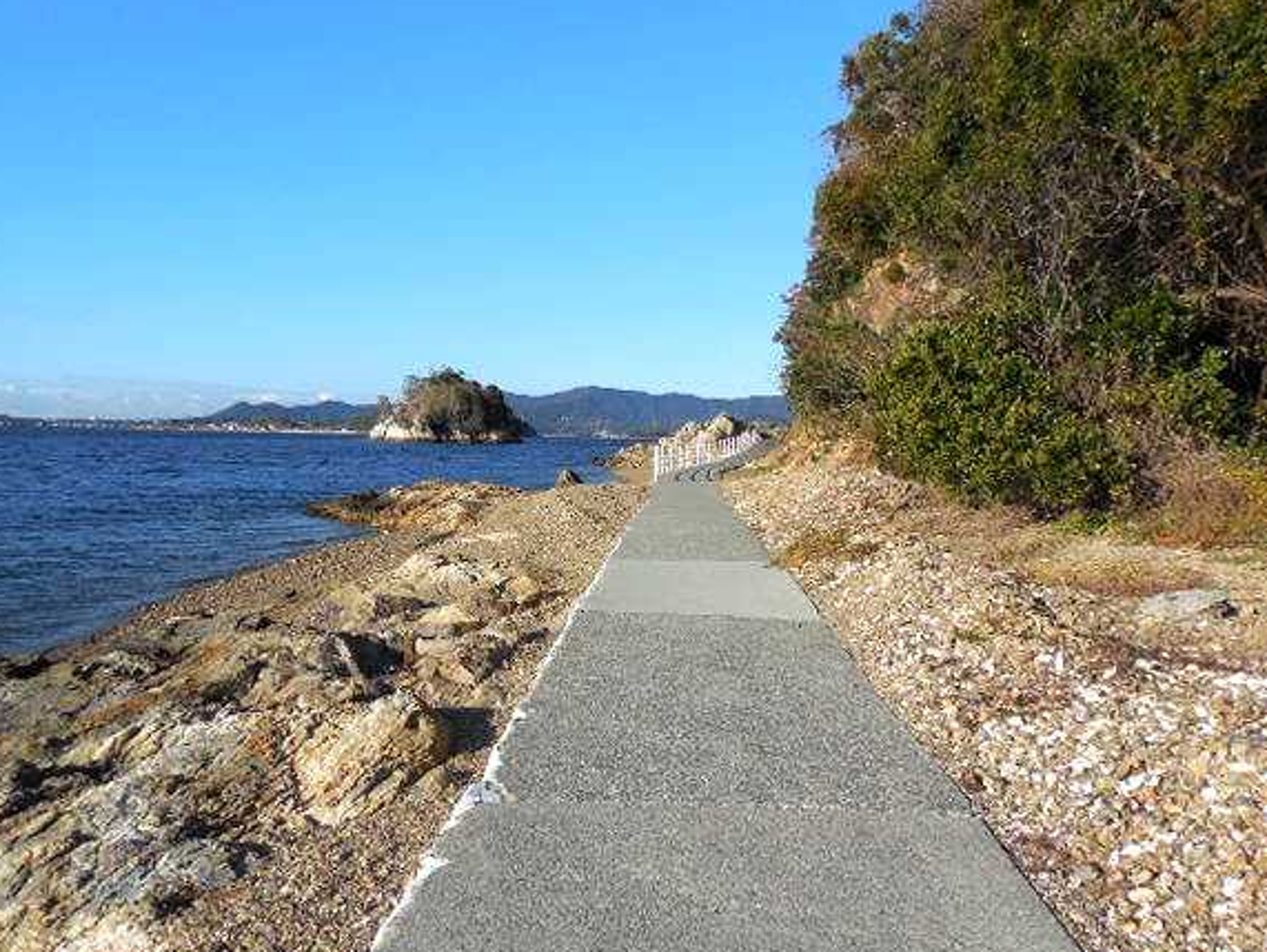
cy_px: 521
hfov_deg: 63.3
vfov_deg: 49.7
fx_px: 1025
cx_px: 590
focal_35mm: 28
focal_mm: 4.5
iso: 125
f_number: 3.3
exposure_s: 1/1250
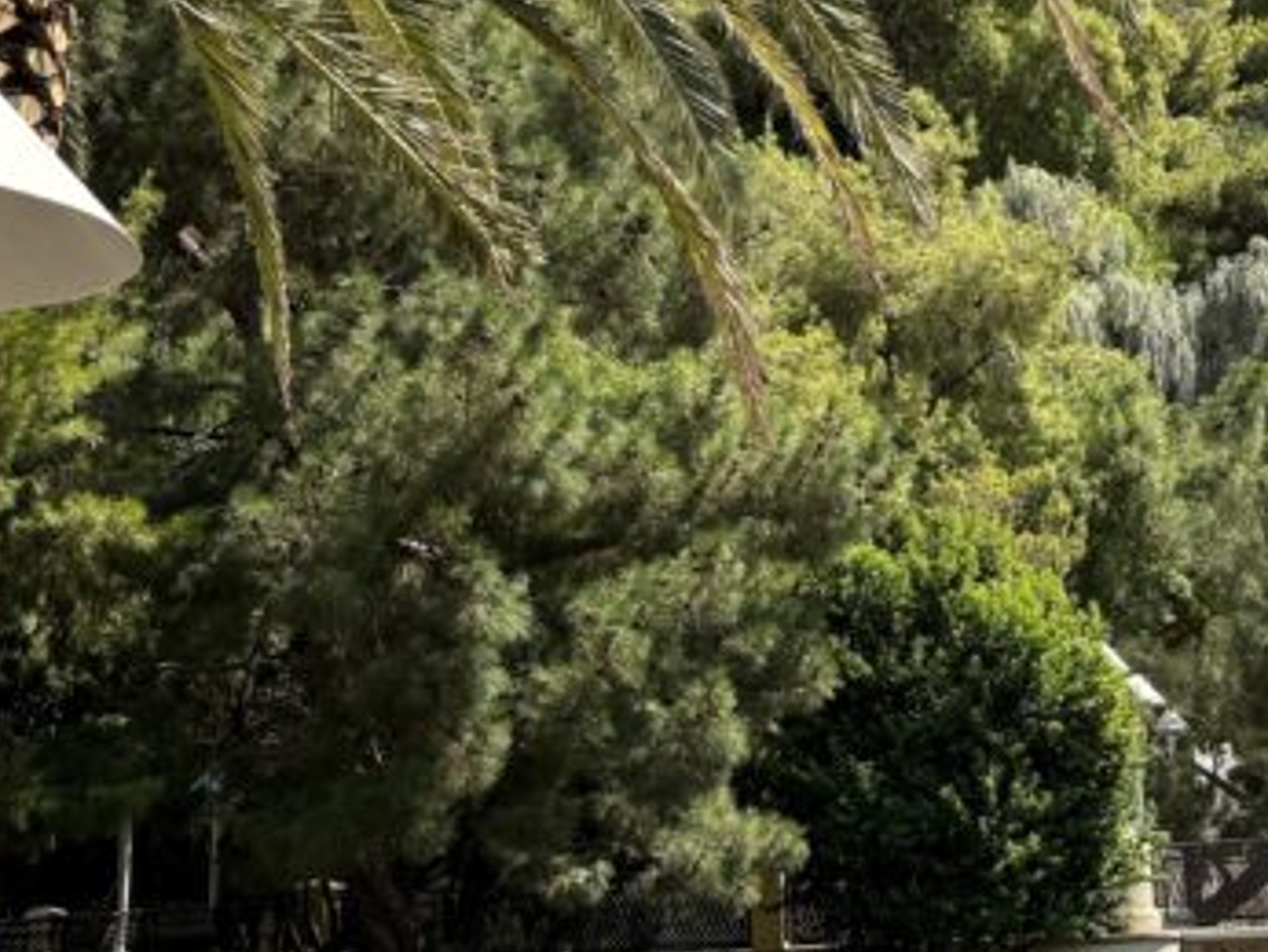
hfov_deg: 27.1
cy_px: 366
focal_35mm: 71
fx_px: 2603
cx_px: 894
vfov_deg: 20.7
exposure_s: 1/2611
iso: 100
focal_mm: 6.76
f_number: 1.78
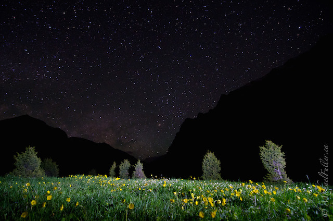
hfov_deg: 95.1
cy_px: 110
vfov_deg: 71.8
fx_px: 152
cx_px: 166
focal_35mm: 16
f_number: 3.5
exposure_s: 30
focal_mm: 11
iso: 1250
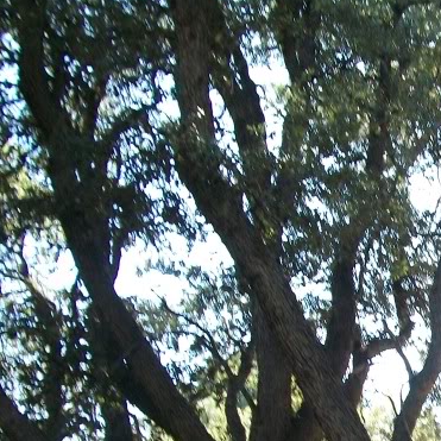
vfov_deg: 21.5
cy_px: 427
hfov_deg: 20.3
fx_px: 1124
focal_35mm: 78
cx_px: 569
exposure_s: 1/100
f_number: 2.9
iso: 80
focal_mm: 5.7
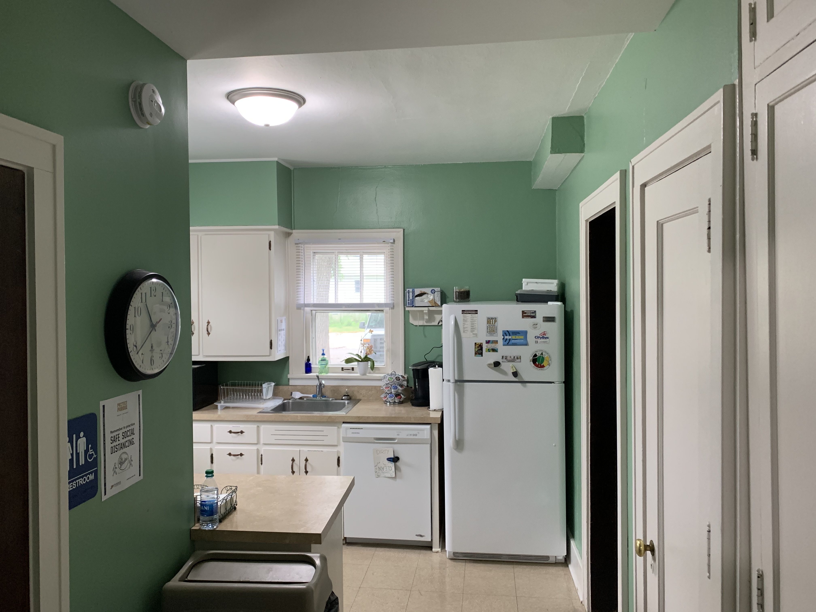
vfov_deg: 53.1
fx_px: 613
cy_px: 306
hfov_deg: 67.3
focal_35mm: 26
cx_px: 408
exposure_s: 1/60
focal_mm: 4.25
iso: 250
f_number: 1.8
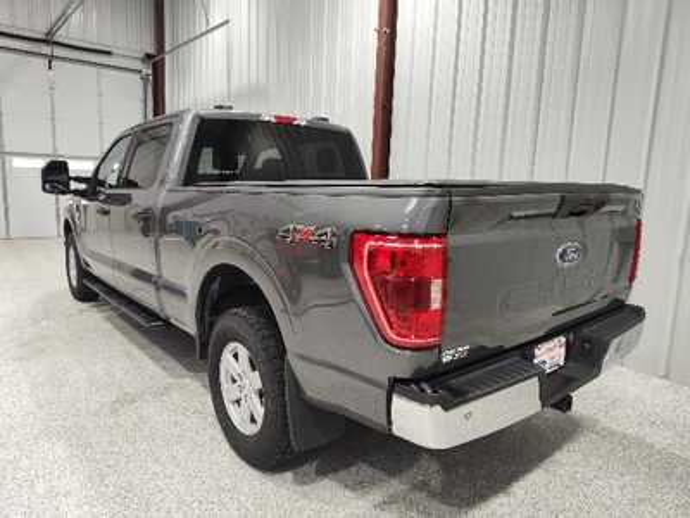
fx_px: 458
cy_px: 259
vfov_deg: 58.9
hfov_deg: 73.9
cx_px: 345
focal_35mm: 23
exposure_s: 1/120
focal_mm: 5.56
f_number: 1.8
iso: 153
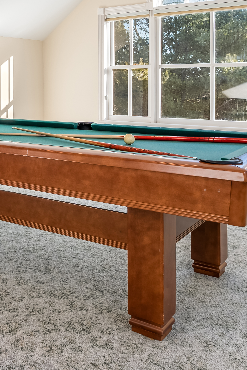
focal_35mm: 47
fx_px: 484
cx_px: -55
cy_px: 82
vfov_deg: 40.5
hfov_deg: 25.5
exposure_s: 1/10
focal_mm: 19
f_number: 8
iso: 100
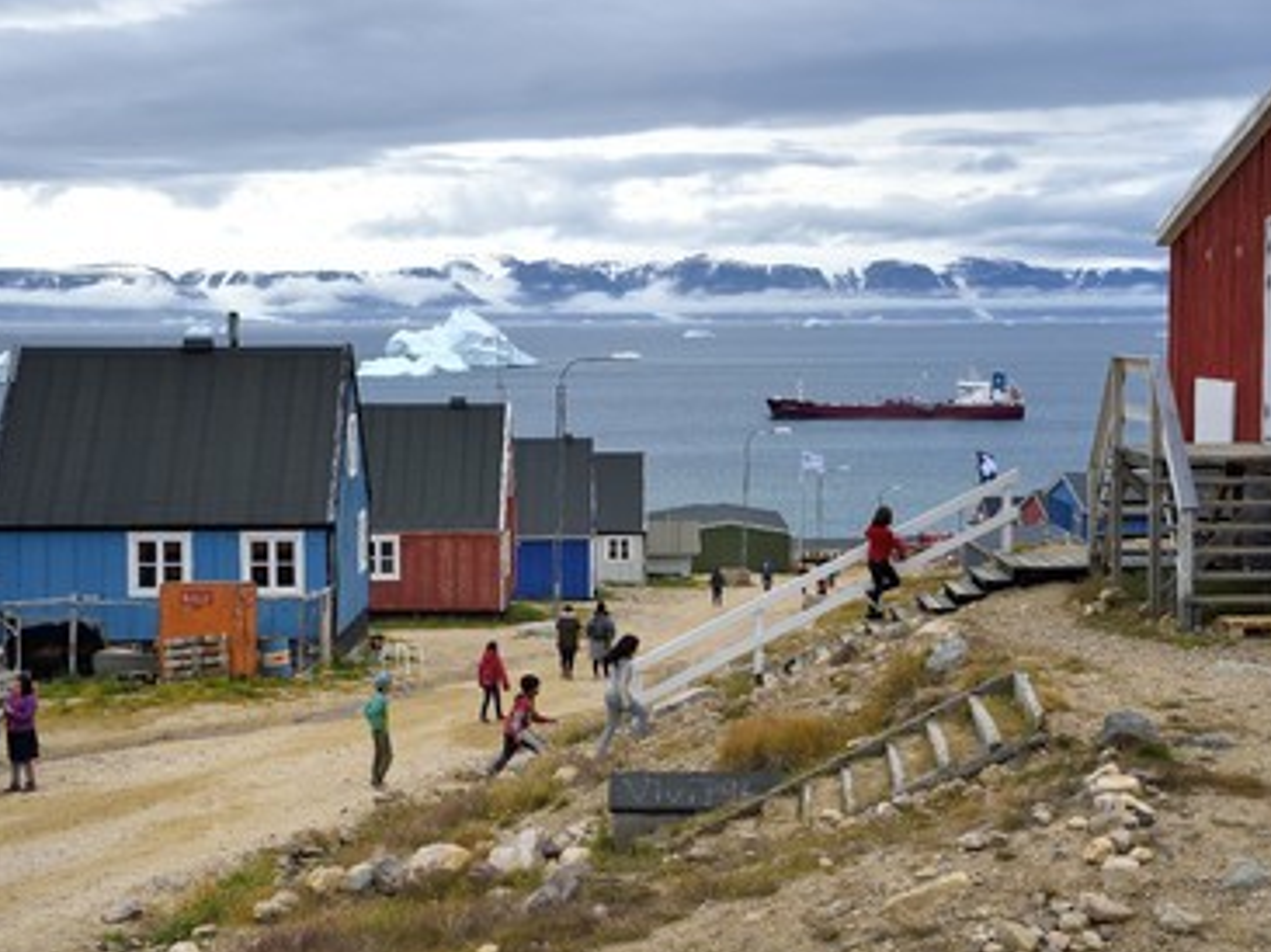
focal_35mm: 64
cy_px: 483
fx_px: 2348
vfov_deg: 22.9
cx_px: 611
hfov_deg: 30.3
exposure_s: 1/320
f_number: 9
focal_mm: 58
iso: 400
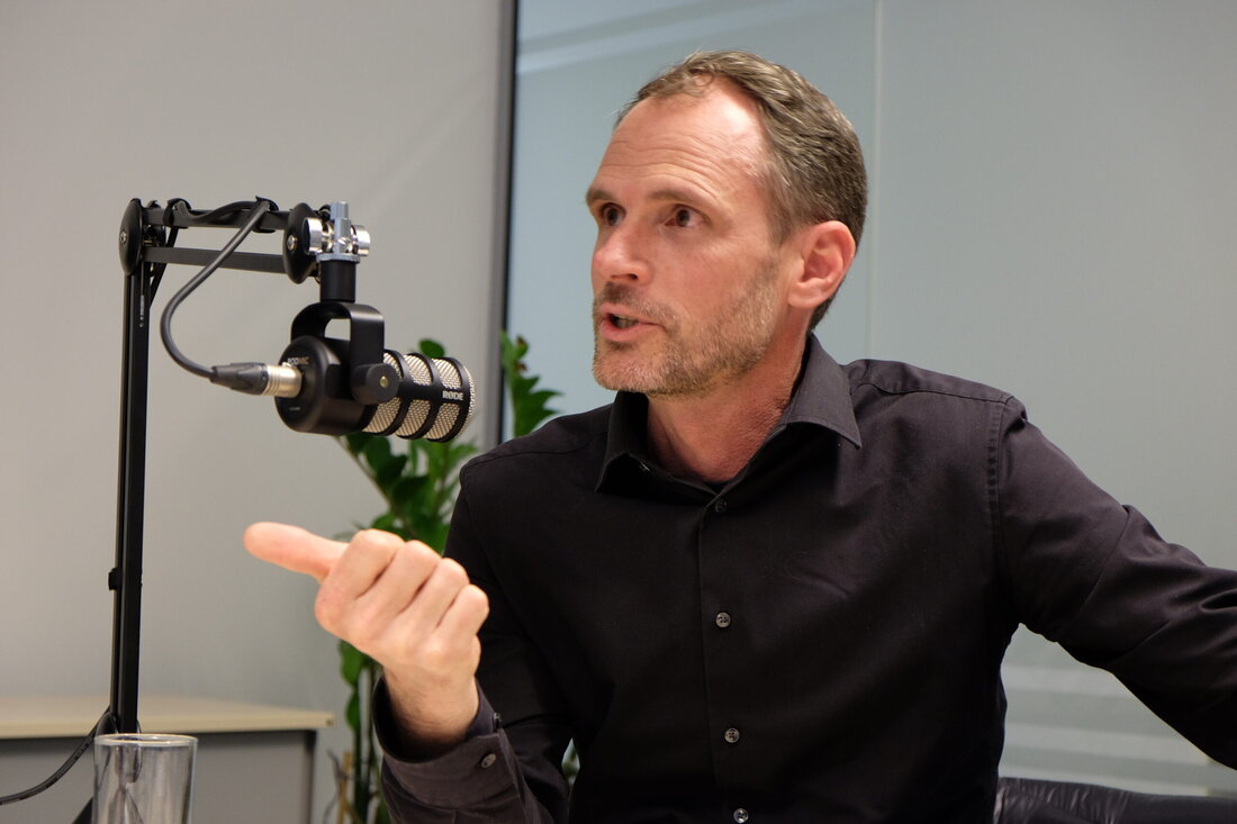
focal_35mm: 64
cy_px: 412
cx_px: 618
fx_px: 2199
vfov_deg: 21.2
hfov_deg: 31.4
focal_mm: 42.5
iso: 800
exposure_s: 1/52
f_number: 4
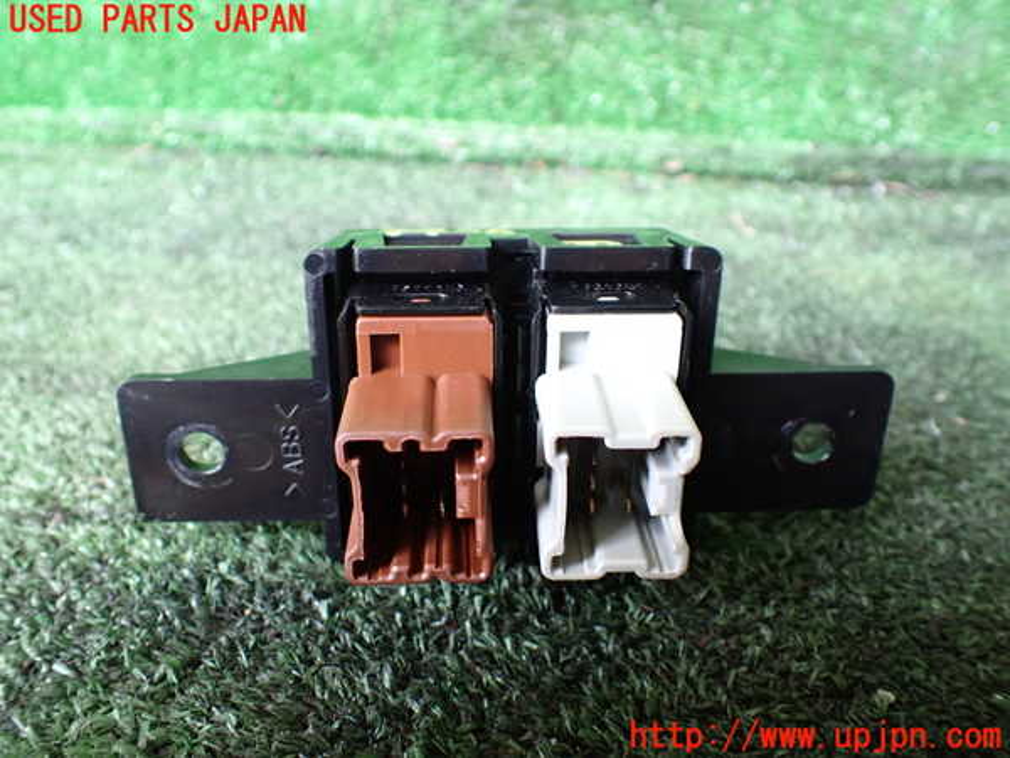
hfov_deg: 60.0
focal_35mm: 30
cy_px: 379
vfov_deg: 46.8
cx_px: 505
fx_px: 875
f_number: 2.3
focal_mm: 5.4
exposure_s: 1/60
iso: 800
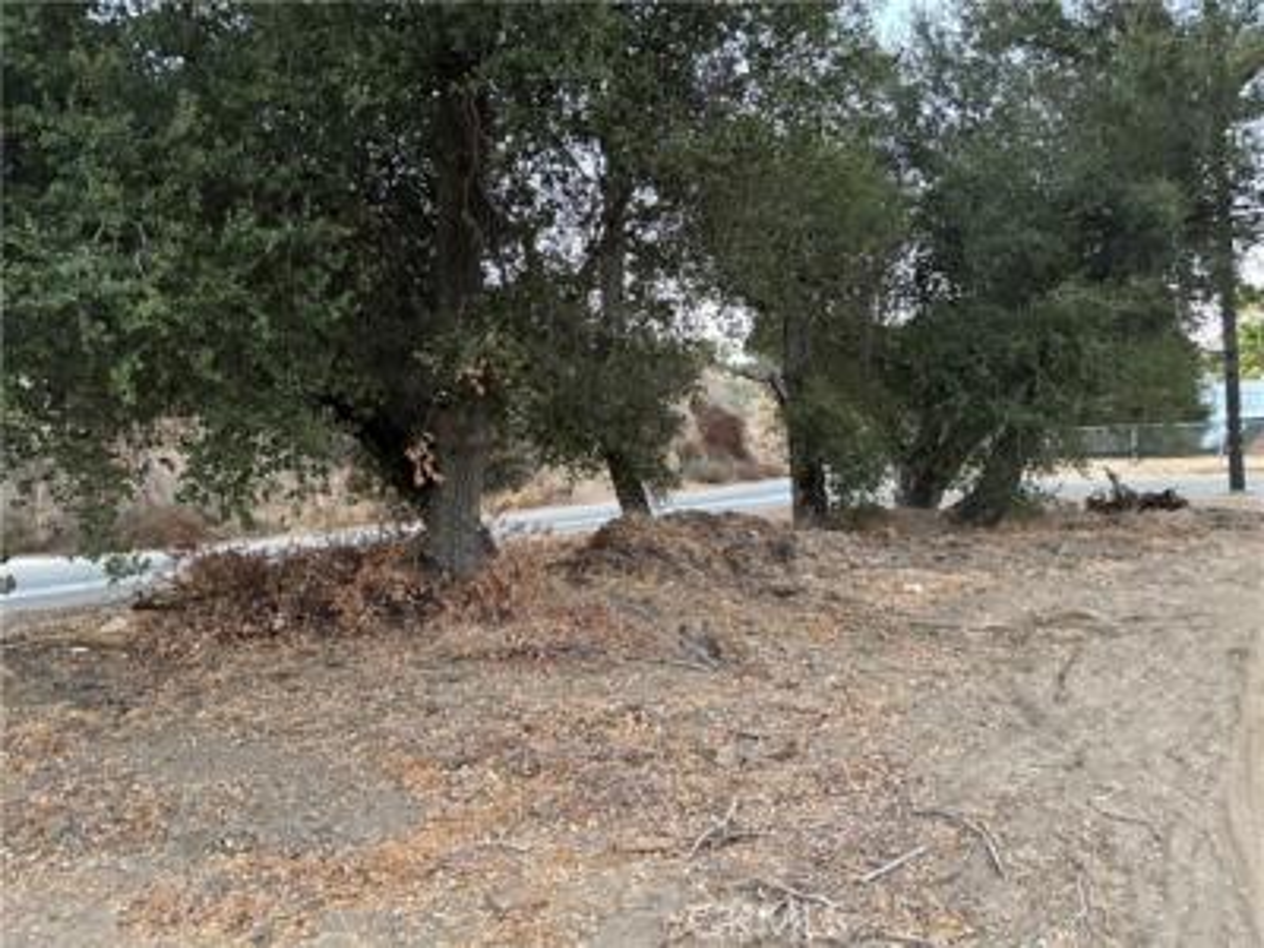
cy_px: 474
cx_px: 632
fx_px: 949
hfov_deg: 67.3
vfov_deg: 53.1
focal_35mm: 26
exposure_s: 1/40
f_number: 1.6
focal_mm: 5.96
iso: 640
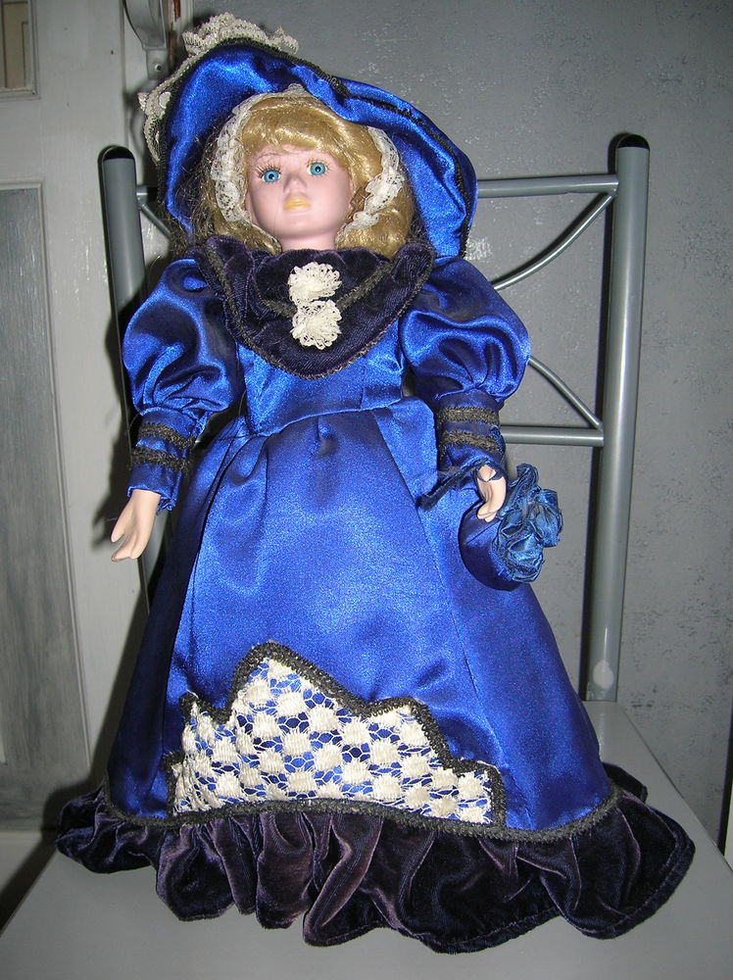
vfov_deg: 54.0
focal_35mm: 34
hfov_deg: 41.7
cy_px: 490
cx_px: 366
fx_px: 962
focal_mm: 5.7
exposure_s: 1/60.1
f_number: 2.9
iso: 50
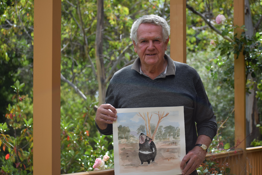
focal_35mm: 105
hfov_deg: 19.5
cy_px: 88
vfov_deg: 13.0
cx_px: 131
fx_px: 764
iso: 100
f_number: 4.5
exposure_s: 1/500
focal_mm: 70
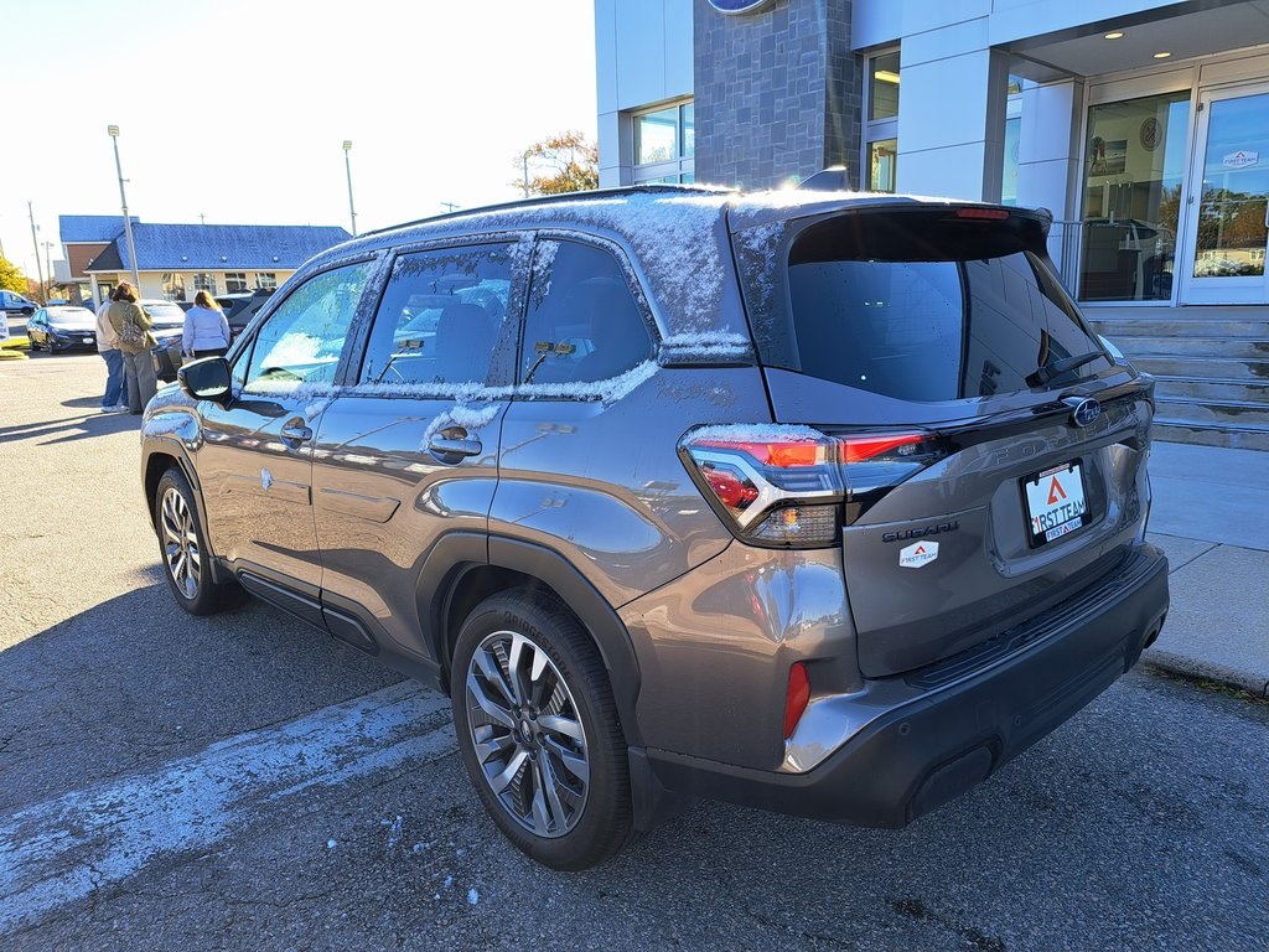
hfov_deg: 71.6
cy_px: 476
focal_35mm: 24
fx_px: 880
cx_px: 634
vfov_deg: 56.8
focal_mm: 5.23
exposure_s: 1/298
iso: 50
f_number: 1.8
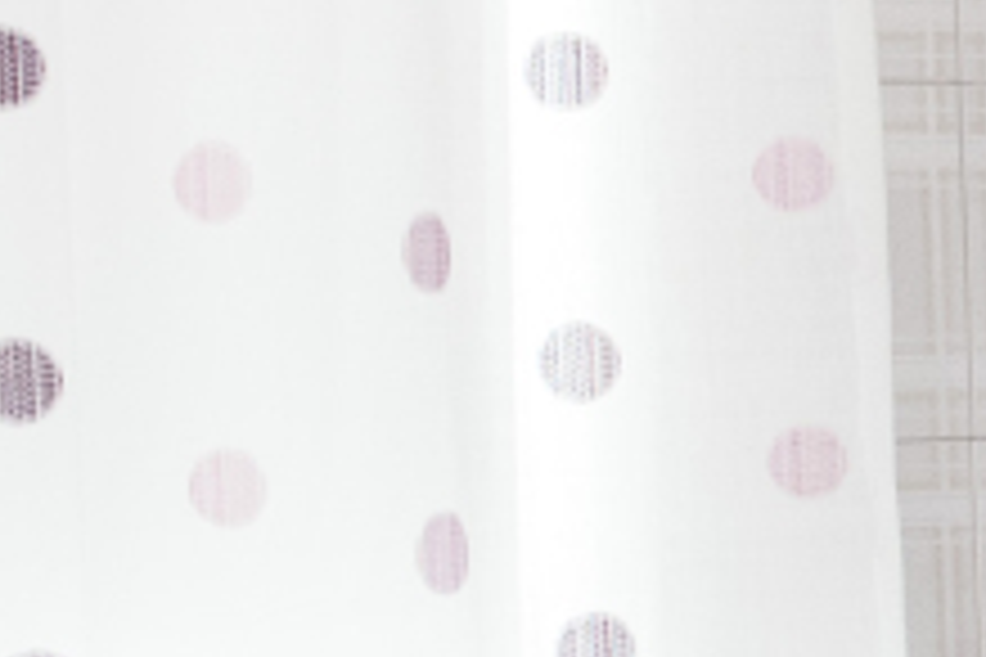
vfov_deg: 8.3
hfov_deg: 11.2
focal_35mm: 164
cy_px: 612
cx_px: 2085
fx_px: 4491
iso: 1600
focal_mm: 24
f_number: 3.5
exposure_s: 1/320
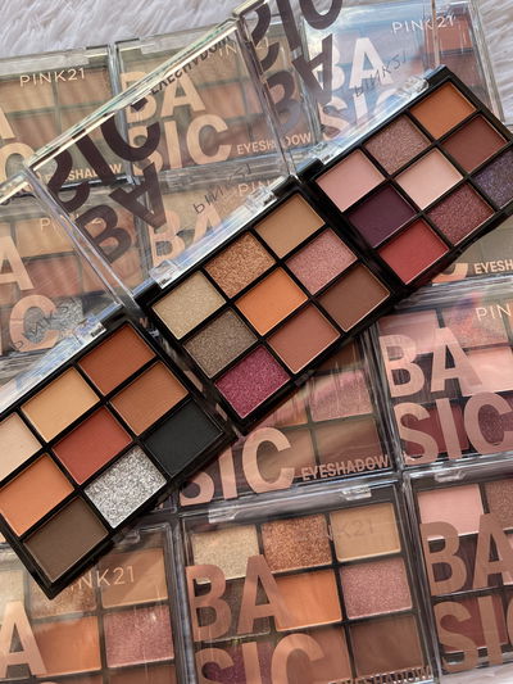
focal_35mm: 26
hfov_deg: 53.1
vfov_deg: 67.3
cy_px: 342
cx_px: 256
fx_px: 514
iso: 32
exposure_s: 1/197
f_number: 1.8
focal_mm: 4.25
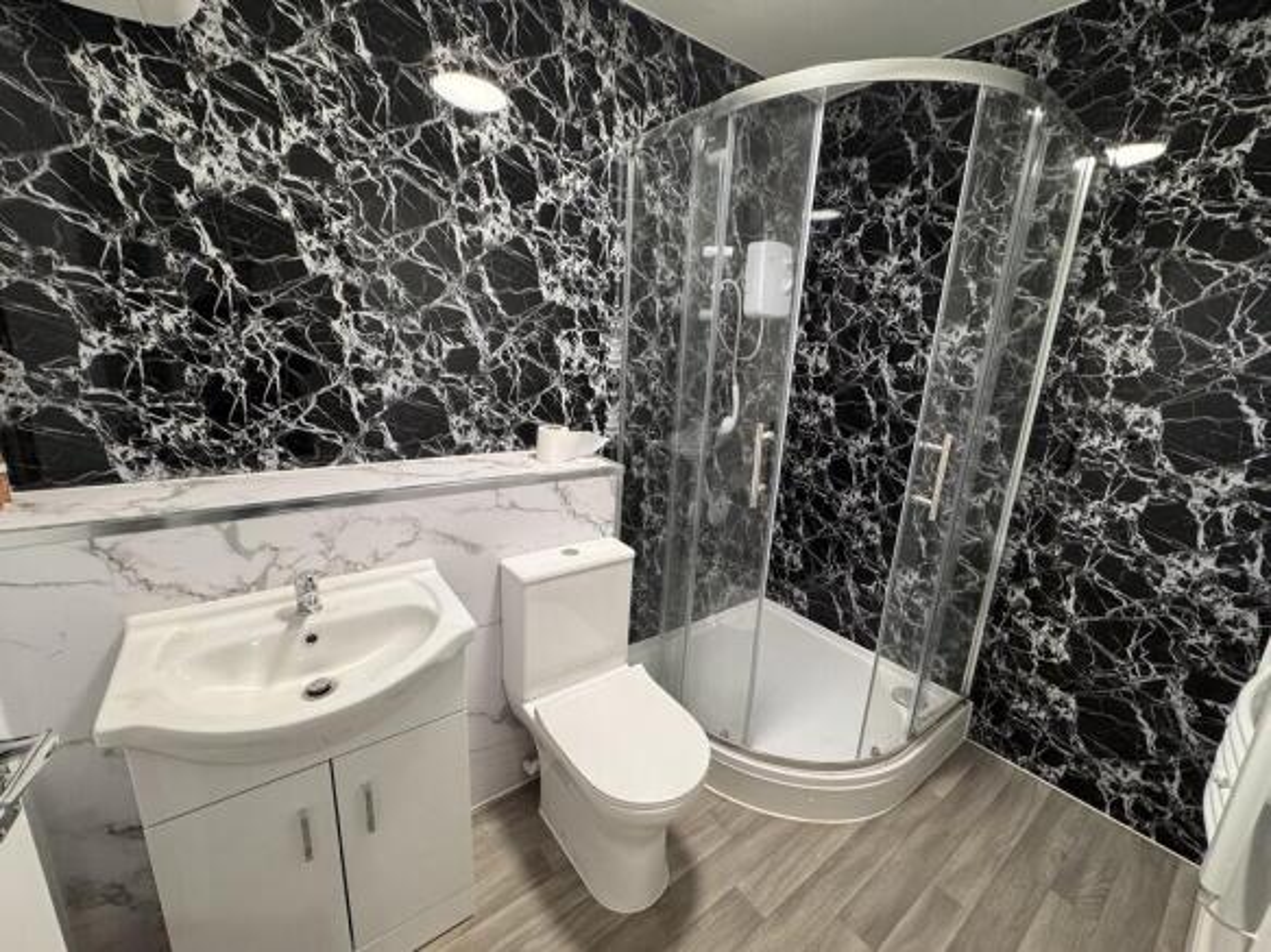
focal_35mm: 14
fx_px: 514
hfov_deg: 102.1
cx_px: 636
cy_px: 476
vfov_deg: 85.7
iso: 250
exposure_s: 1/50
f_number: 2.2
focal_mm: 2.22
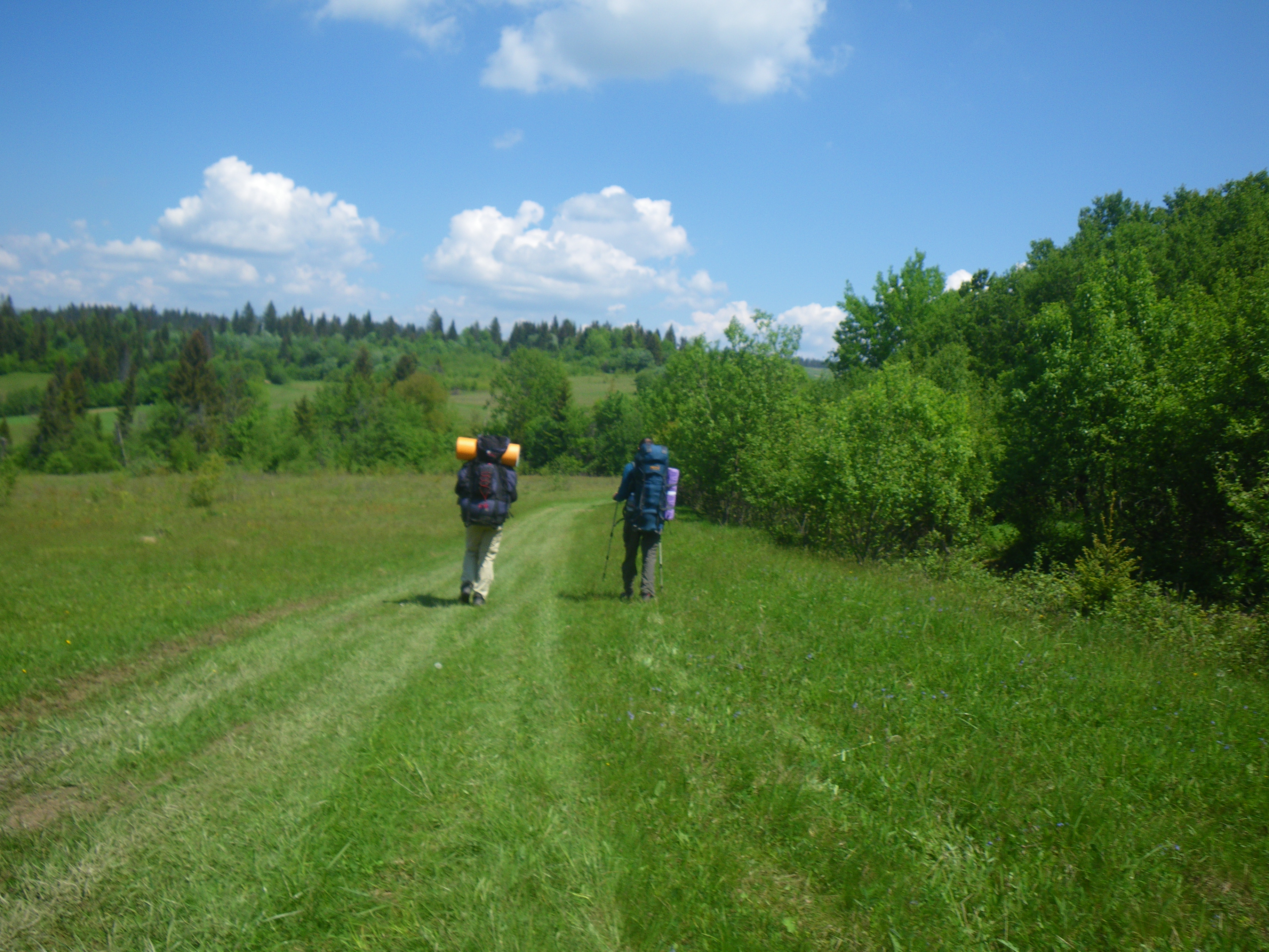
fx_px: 1026
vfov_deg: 49.7
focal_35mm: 28
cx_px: 634
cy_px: 476
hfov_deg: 63.4
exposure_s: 1/320
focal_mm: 5
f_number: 4.2
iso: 50
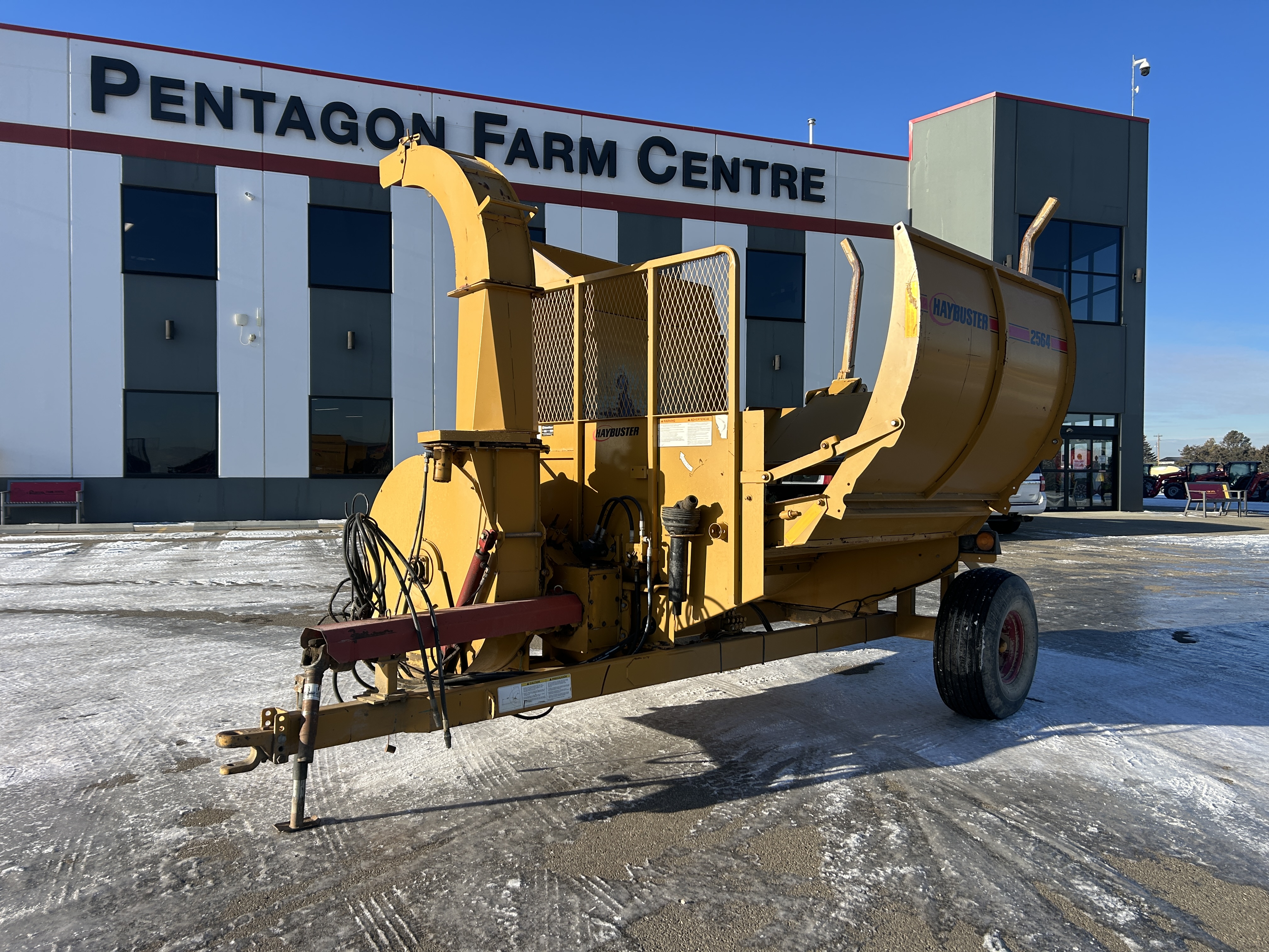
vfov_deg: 53.1
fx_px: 953
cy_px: 476
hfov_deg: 67.3
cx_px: 634
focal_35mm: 26
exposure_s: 1/2994
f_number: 1.5
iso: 50
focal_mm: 5.7
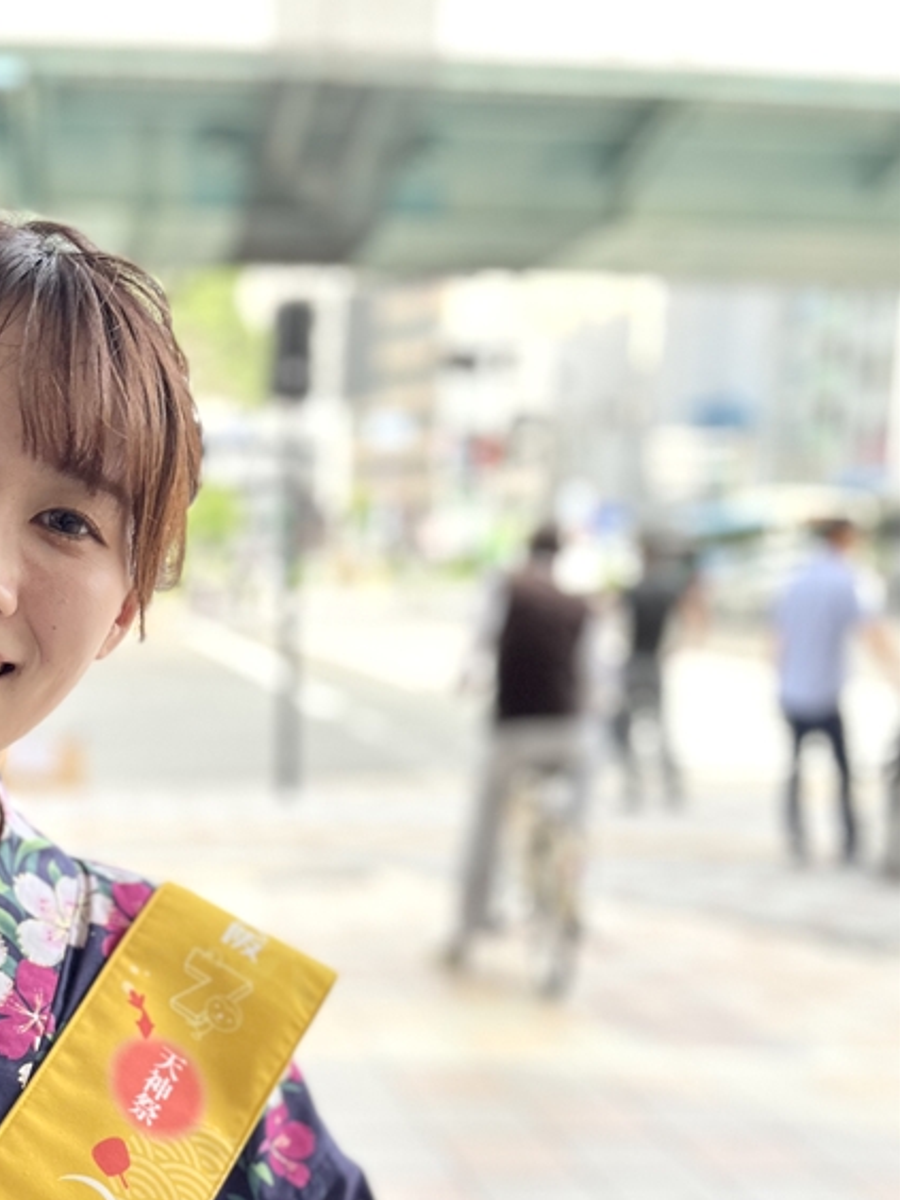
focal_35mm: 43
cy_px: 939
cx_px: 160
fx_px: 1491
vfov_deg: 42.1
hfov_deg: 32.5
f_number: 1.6
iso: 40
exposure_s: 1/278
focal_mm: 5.1
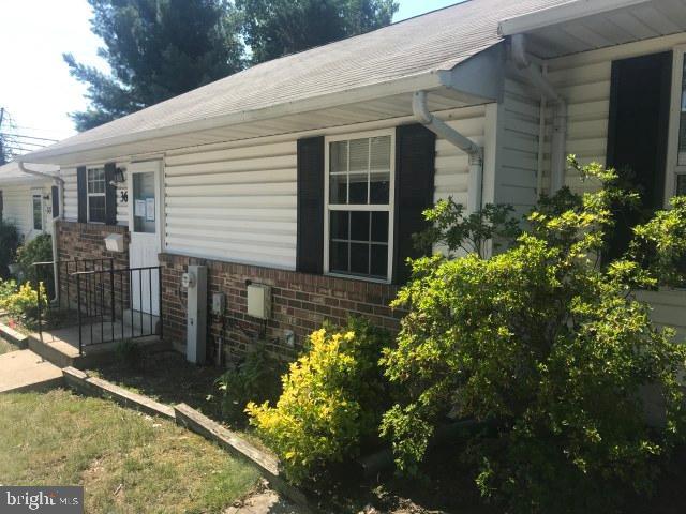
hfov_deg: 63.4
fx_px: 555
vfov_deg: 49.7
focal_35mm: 28
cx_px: 343
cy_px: 257
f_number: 1.8
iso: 20
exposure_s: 1/1126
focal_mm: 3.99
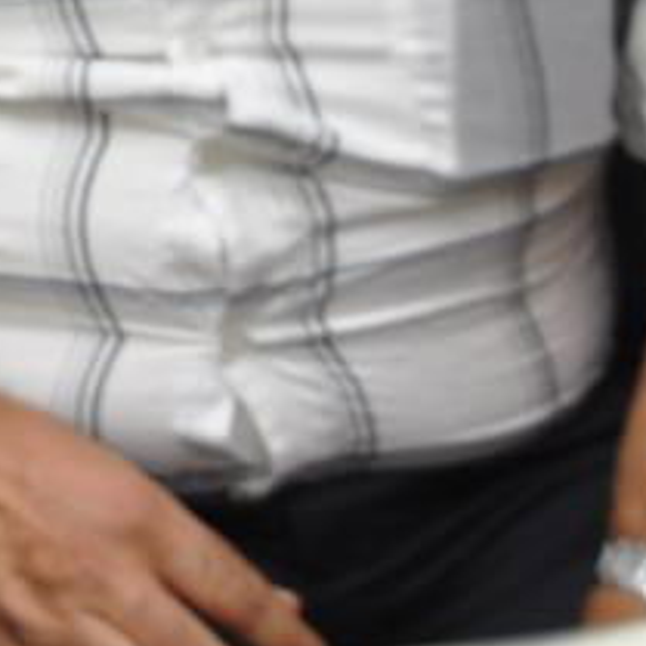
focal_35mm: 125
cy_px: -269
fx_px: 2639
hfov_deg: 12.6
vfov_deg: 13.3
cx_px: -569
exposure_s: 1/60
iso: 400
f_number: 4
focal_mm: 20
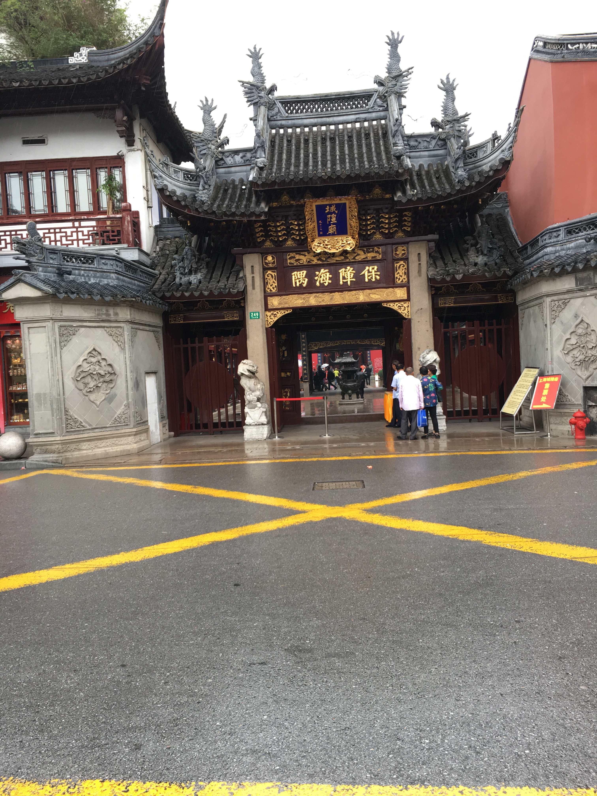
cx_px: 298
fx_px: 667
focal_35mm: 29
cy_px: 398
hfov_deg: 48.2
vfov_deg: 61.7
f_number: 2.2
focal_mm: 4.15
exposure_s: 1/100
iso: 40
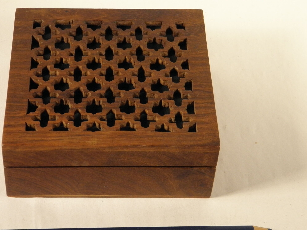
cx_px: 123
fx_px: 781
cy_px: 127
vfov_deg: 16.8
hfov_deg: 22.2
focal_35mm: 88
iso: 160
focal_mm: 12.2
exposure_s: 1/50
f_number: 4.3
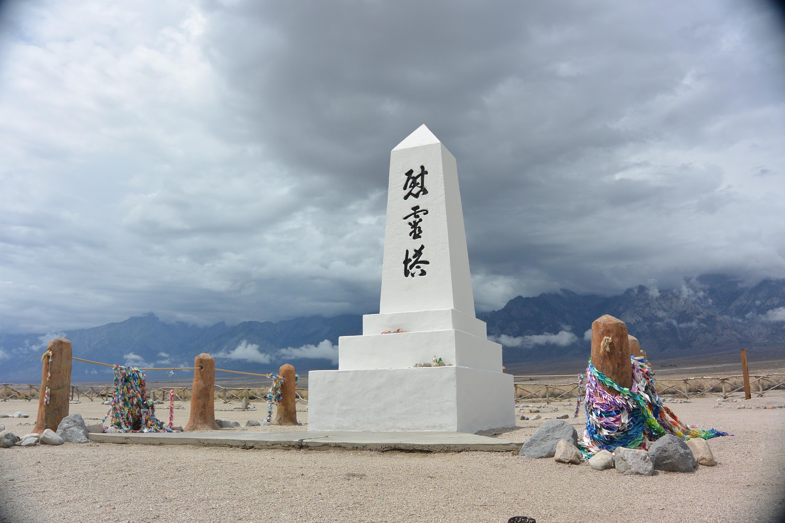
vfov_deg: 45.0
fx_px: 632
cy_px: 262
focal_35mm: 29
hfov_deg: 63.7
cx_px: 392
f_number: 4.5
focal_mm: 11
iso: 160
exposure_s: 1/1250
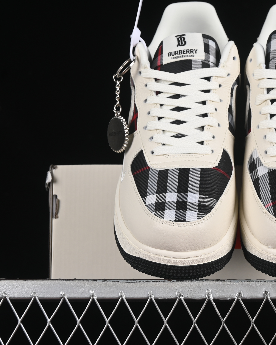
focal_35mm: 106
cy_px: 173
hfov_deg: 14.4
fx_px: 1082
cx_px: 233
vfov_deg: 18.1
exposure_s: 1/80
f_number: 8
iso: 160
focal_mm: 50
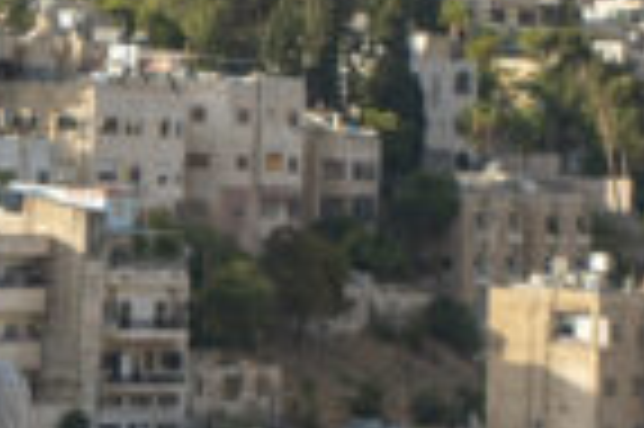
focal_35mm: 287
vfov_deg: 4.7
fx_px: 5128
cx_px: -536
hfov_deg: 7.0
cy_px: -442
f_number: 4.5
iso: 100
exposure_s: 1/320
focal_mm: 40
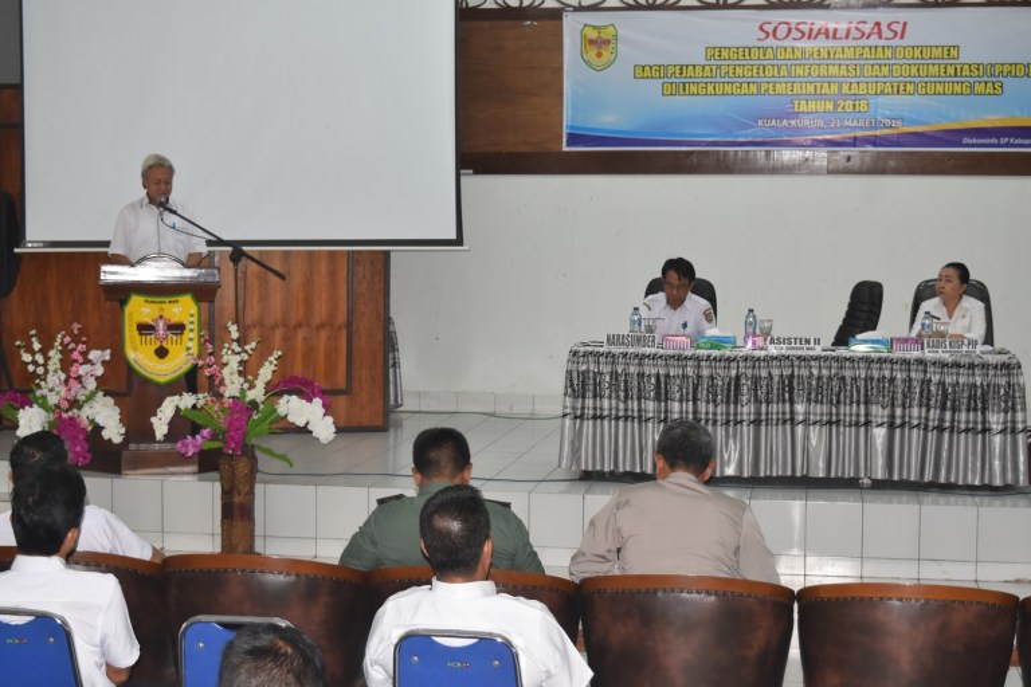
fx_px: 1804
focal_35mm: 63
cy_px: 344
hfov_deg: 31.9
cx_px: 516
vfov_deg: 21.6
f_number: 5
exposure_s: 1/100
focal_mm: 42
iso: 800
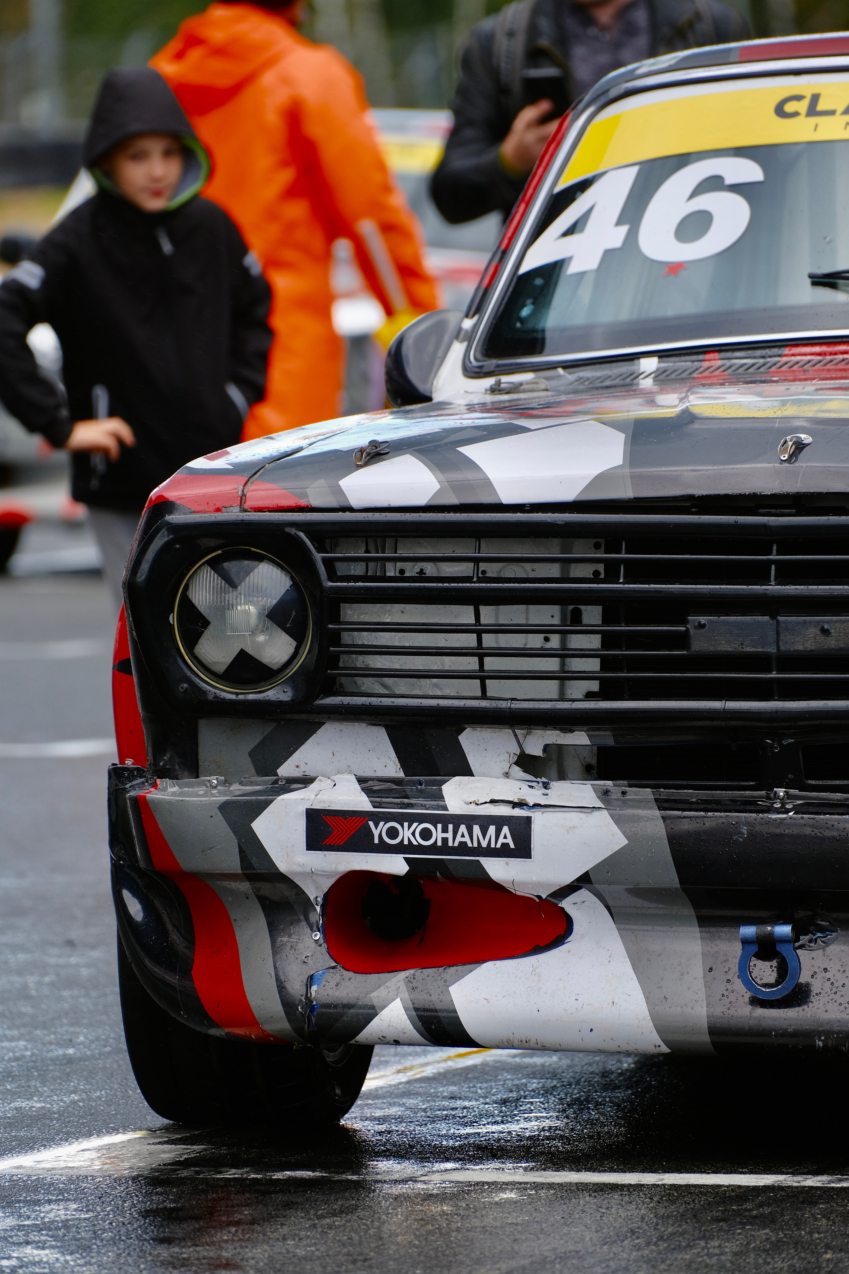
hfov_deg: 3.5
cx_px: 424
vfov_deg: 5.3
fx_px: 13724
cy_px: 637
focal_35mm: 388
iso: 160
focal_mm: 258.4
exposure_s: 1/300
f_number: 5.6
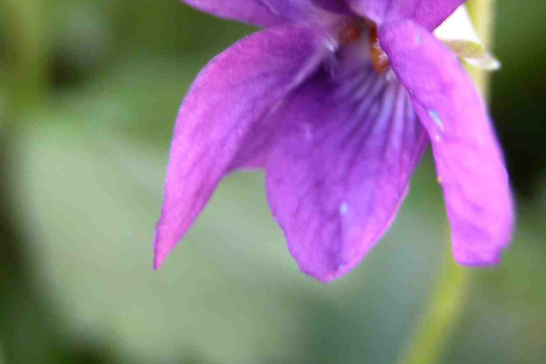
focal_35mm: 213
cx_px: 308
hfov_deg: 9.7
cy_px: 30
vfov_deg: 6.4
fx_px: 3231
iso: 100
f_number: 3.7
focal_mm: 27.3
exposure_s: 1/20.9
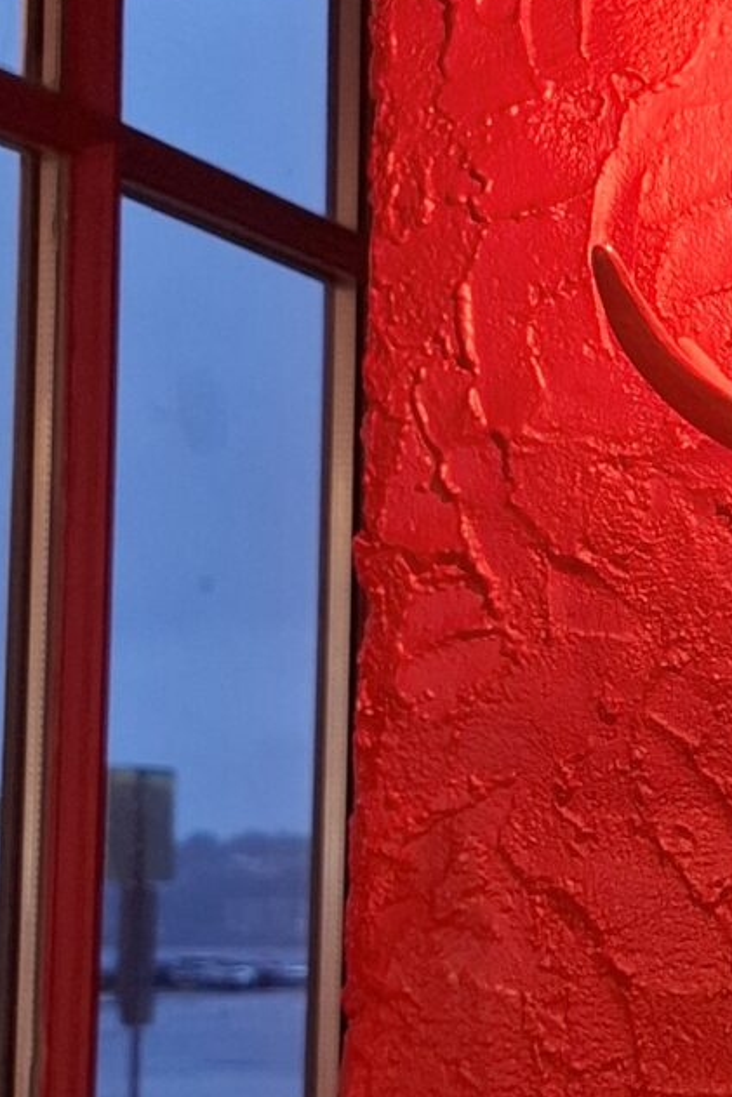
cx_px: 1167
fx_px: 2957
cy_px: 753
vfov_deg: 20.9
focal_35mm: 97
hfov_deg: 13.2
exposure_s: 1/100
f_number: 1.8
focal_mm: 5.54
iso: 200
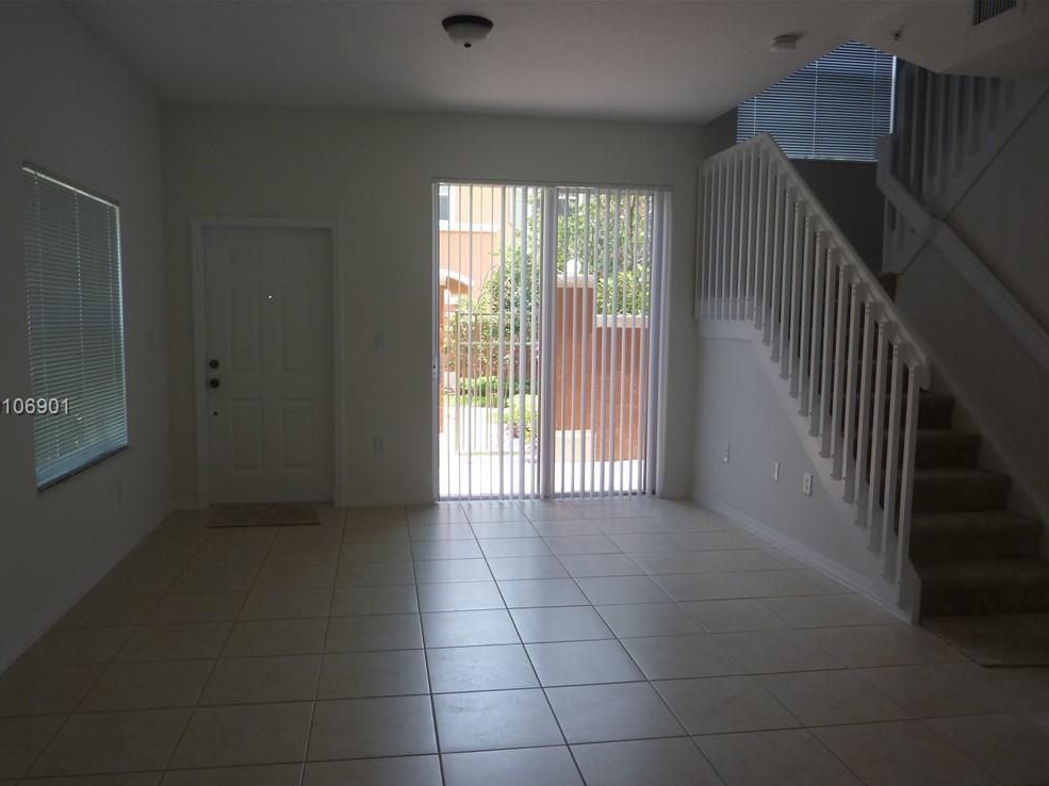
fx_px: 788
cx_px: 506
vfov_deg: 53.0
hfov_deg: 67.3
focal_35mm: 26
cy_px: 408
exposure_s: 1/60
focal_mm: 4.1
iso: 80
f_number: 3.3
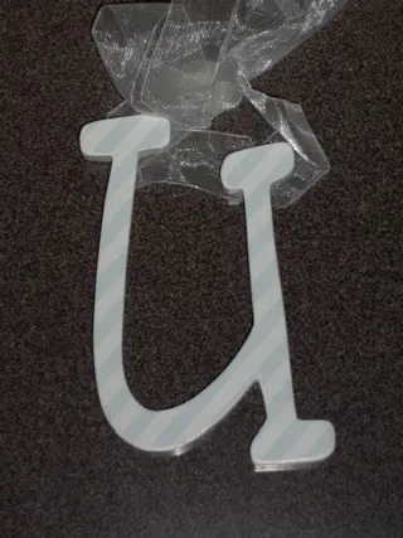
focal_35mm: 148
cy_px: 269
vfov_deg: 13.3
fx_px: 2299
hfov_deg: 10.0
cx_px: 202
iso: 64
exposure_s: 1/100
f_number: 4
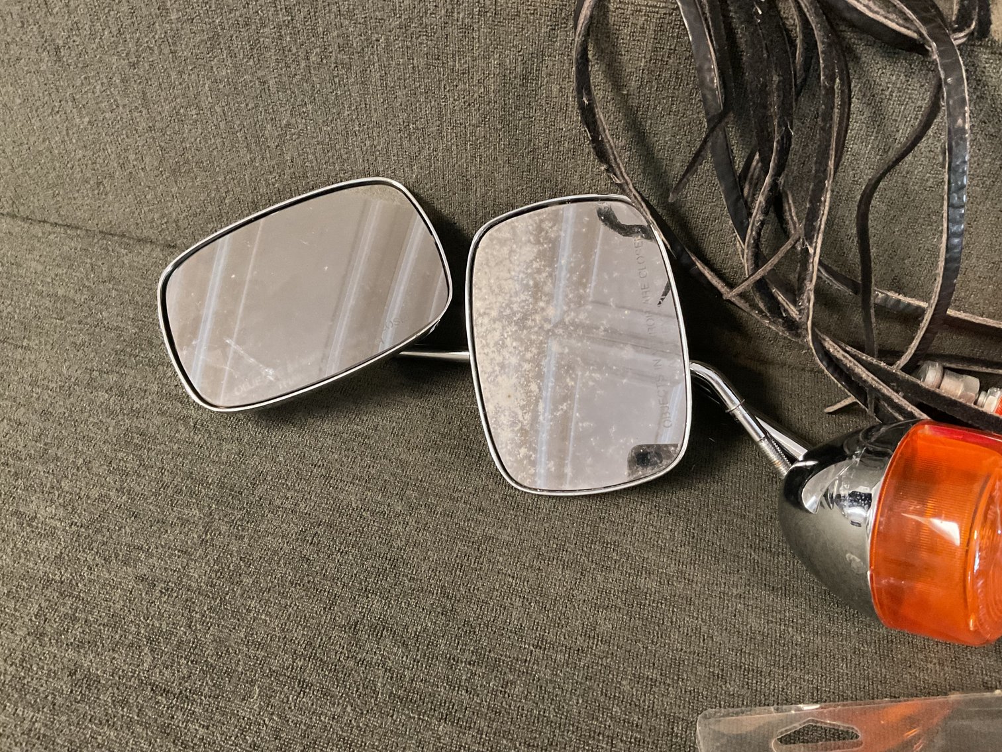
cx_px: 501
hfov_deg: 61.7
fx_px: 840
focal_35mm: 29
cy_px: 376
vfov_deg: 48.2
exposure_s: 1/25
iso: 400
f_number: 1.8
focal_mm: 3
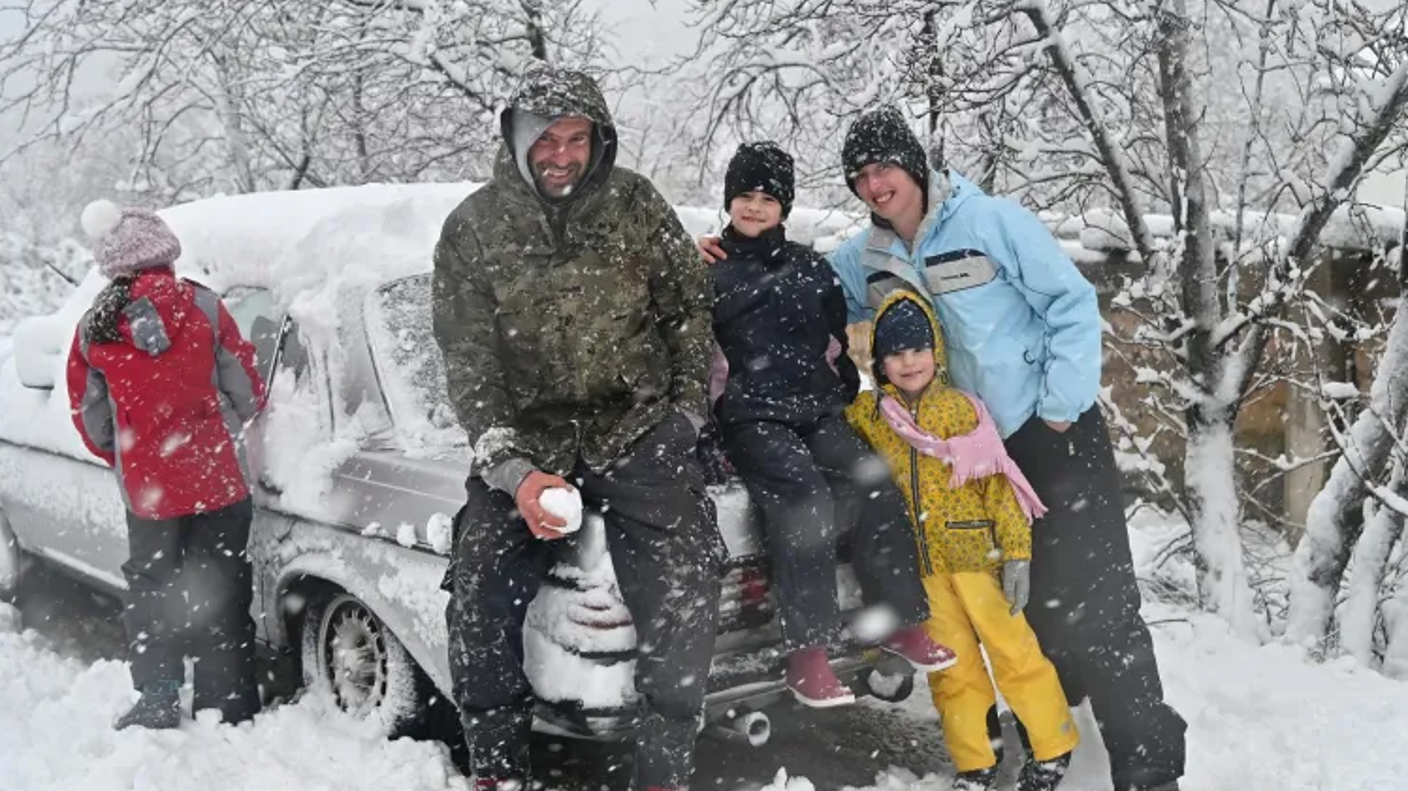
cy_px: 393
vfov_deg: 24.4
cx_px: 712
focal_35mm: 49
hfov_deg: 42.1
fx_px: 1829
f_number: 4
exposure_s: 1/250
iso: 800
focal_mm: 46
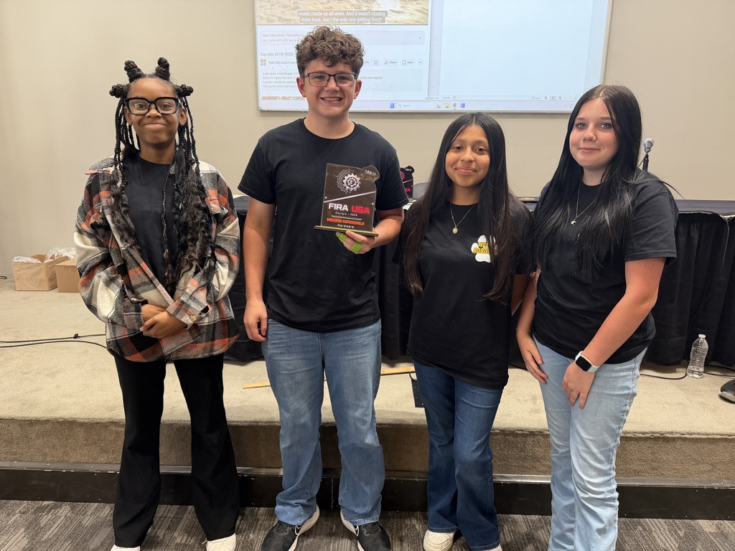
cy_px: 276
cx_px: 368
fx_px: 510
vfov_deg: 56.8
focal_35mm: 24
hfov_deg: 71.6
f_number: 1.78
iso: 250
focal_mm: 6.76
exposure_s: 1/60
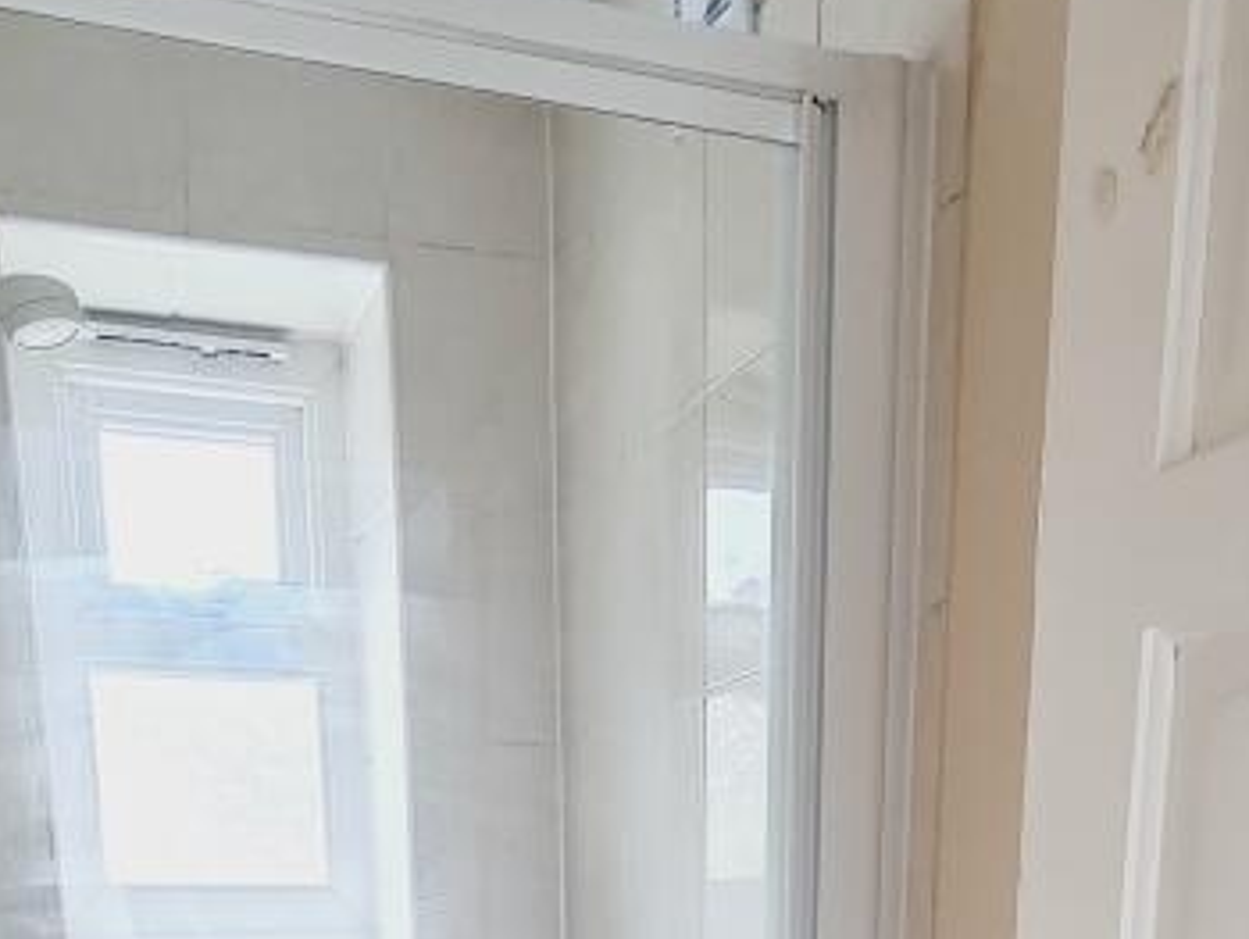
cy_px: 1317
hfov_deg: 48.8
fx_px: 1372
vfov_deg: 28.4
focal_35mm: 38
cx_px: 532
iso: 125
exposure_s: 1/50
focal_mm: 2.2
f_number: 2.2
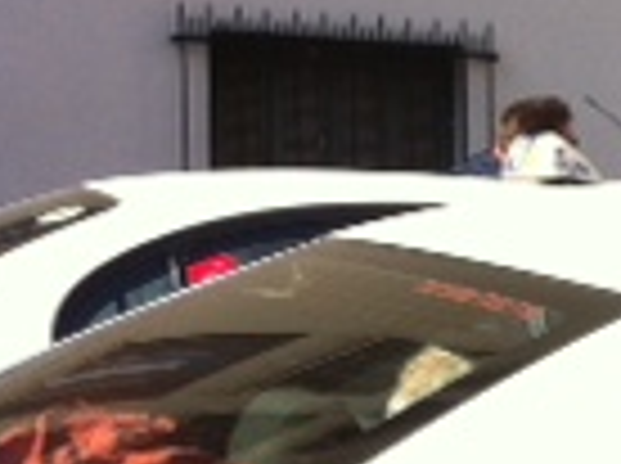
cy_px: 622
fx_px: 2901
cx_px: 1125
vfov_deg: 9.0
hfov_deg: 11.3
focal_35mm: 162
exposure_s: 1/387
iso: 80
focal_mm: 3.85
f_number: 2.8
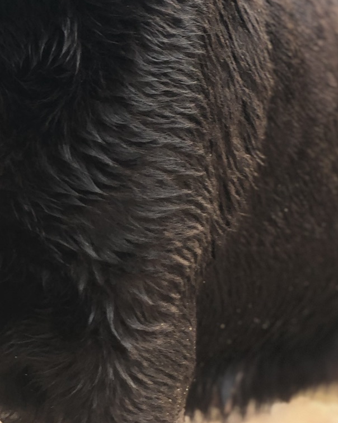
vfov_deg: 12.4
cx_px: 179
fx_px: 1888
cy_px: -134
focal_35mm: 151
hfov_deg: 10.2
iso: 25
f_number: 2.8
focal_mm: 6.6
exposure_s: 1/120
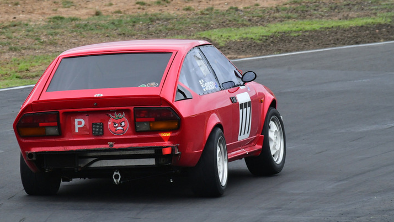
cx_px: 175
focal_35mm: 880
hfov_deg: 2.5
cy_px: 77
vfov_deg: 1.4
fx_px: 9196
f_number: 11
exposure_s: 1/640
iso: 1250
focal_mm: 500
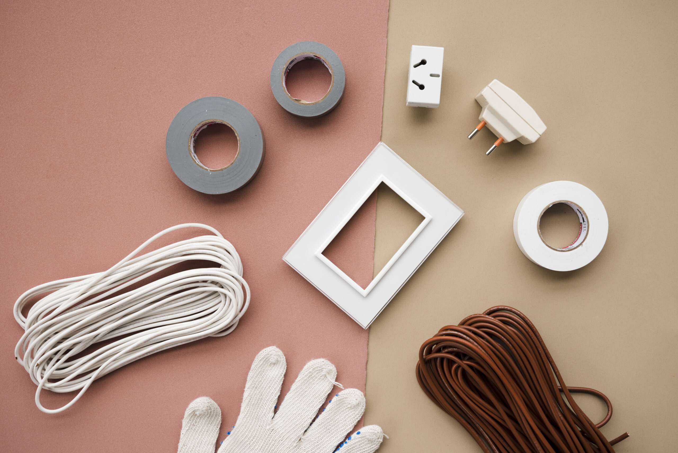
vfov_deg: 29.9
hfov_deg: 43.6
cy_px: 226
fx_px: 848
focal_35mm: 45
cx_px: 339
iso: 320
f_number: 4.5
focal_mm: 45
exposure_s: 1/125
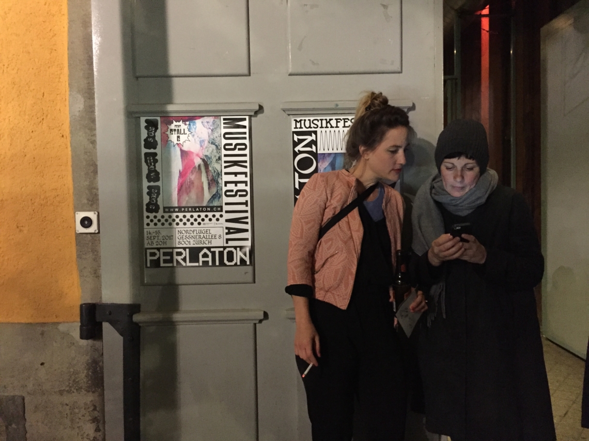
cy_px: 220
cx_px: 294
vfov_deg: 48.2
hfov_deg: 61.7
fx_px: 493
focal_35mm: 29
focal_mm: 4.15
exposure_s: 1/17
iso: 1000
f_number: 2.2
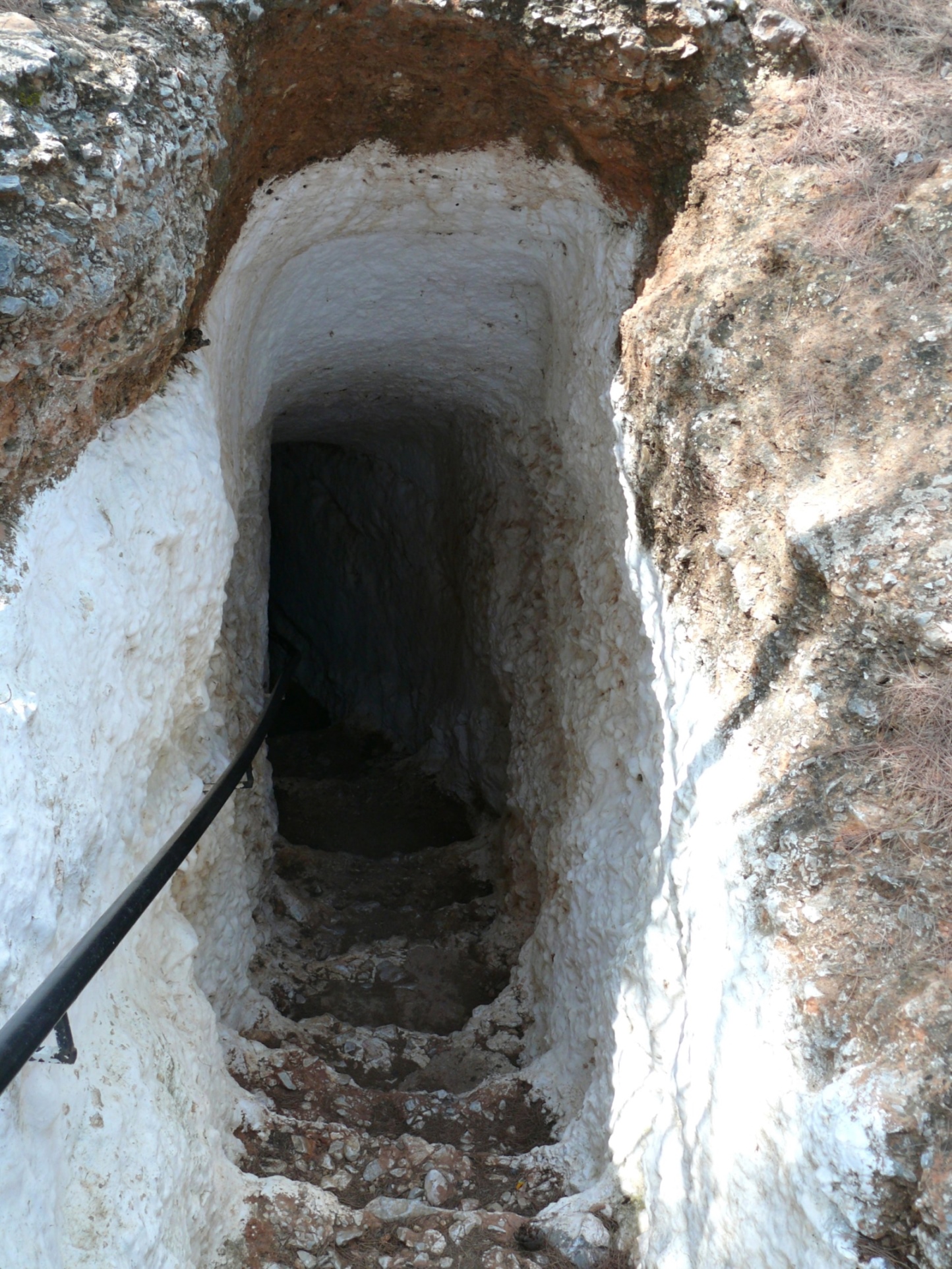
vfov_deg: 52.6
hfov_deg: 40.7
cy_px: 634
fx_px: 1283
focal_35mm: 35
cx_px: 476
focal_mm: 7.4
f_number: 2.8
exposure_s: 1/80
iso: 100
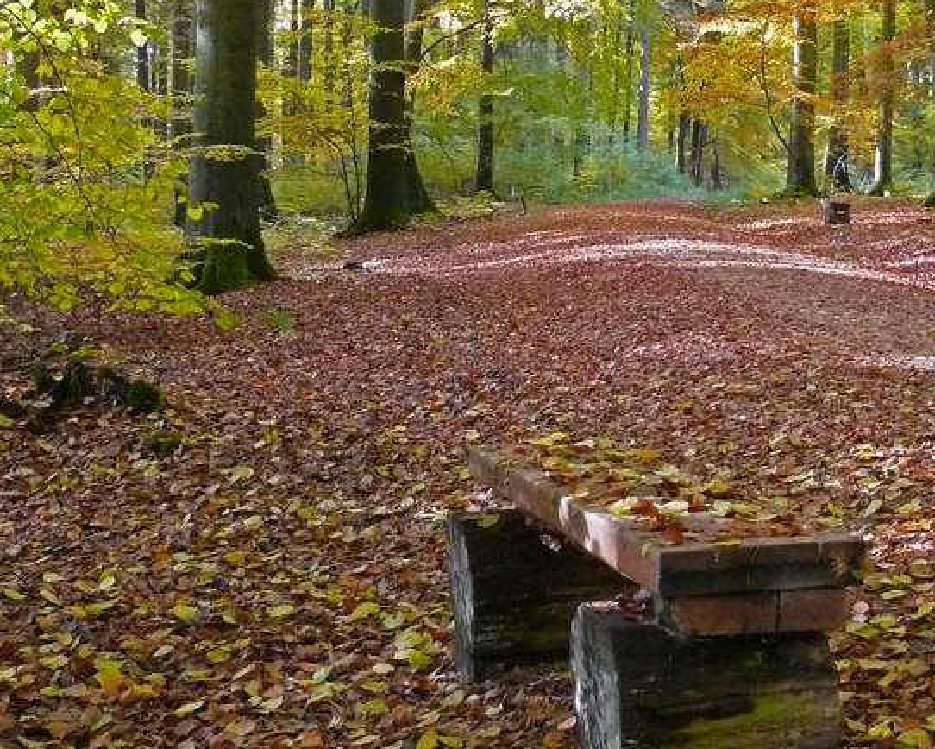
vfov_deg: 24.1
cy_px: 266
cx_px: 725
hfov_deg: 29.4
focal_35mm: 63
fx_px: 1744
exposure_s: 1/50
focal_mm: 7.4
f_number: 2.8
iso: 400
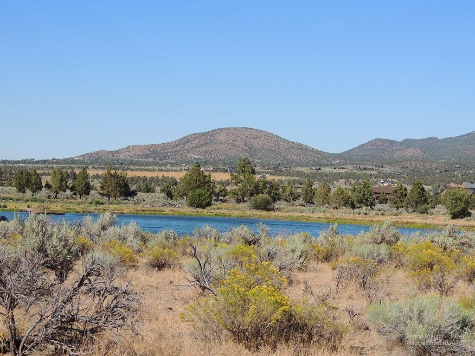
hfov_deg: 26.0
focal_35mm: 75
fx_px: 1029
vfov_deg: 19.6
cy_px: 178
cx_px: 238
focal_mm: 13.3
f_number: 3.9
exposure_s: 1/1000
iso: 100
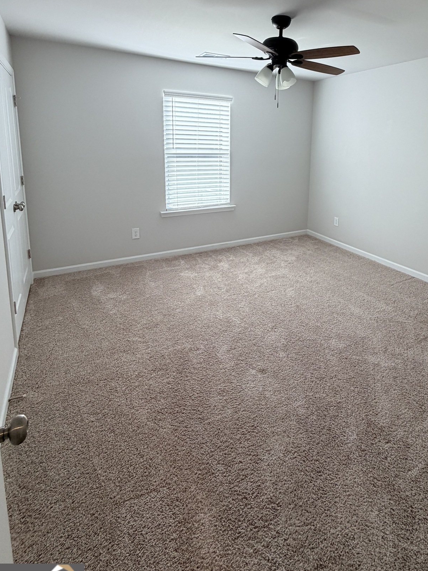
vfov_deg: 79.4
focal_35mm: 20
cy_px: 196
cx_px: 268
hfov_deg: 65.0
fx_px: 330
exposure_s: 1/120
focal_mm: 2.22
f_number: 2.2
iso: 125
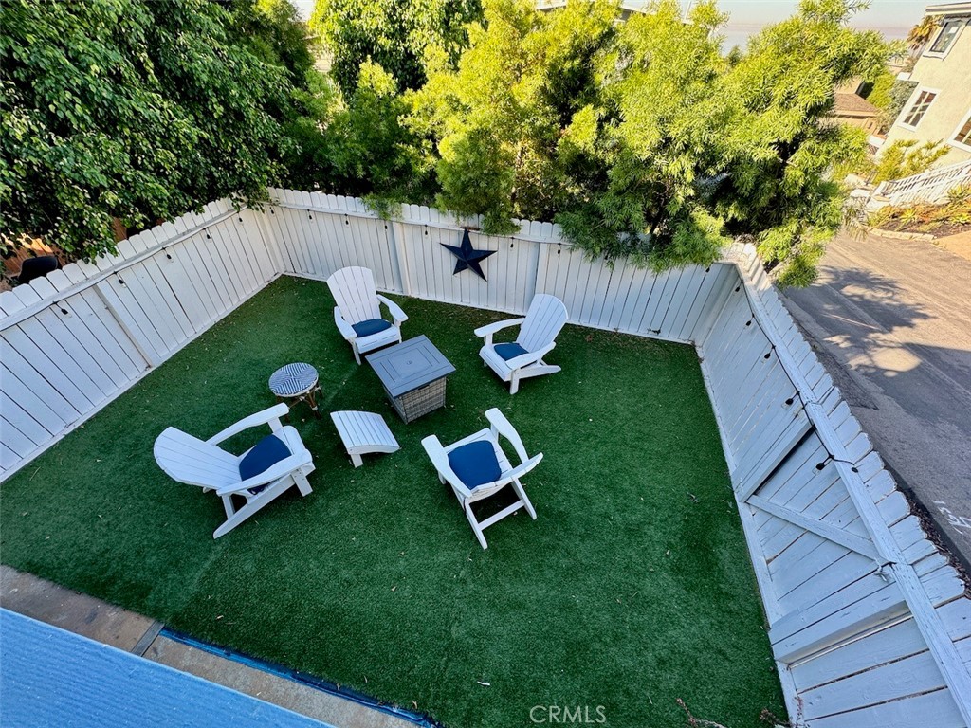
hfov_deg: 102.1
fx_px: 393
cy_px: 364
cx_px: 486
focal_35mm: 14
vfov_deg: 85.7
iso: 40
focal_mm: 2.22
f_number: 2.2
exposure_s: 1/142
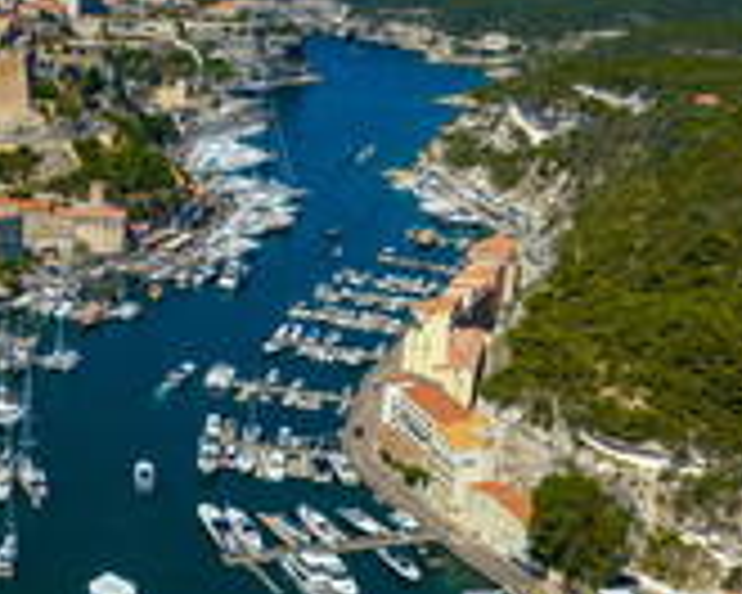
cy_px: 356
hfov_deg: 32.5
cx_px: -4
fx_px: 1164
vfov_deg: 28.5
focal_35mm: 53
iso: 100
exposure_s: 1/400
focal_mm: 12.3
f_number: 8
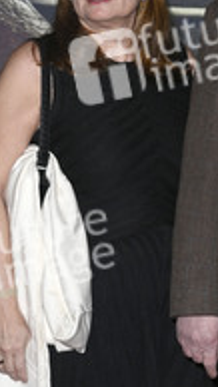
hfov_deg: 7.8
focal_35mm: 155
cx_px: 230
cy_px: 158
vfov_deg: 13.9
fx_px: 1594
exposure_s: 1/200
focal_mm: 72
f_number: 5.6
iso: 400
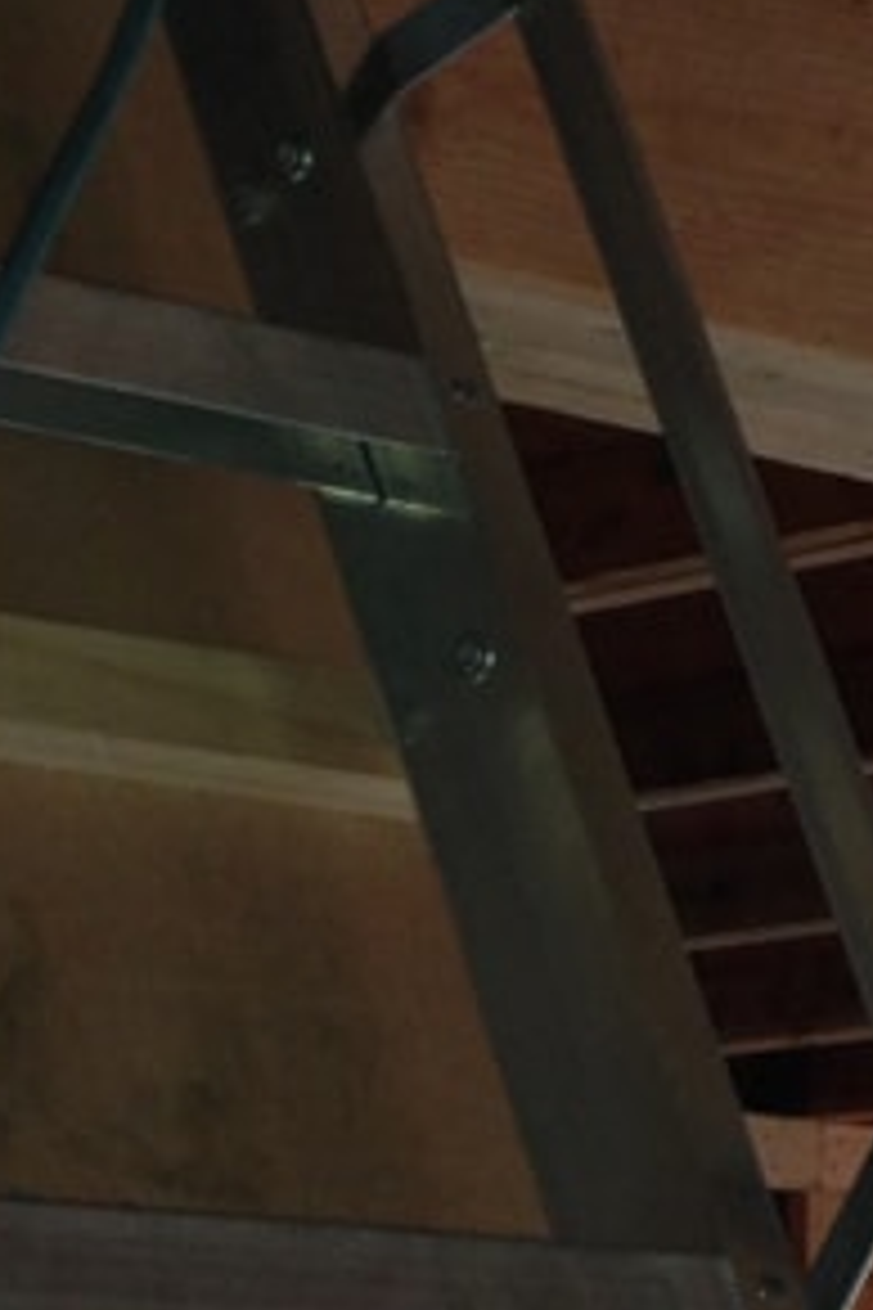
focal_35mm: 157
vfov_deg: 13.1
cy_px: 828
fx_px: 5710
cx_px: 848
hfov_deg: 8.7
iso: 100
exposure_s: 1/20
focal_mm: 4.12
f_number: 2.4
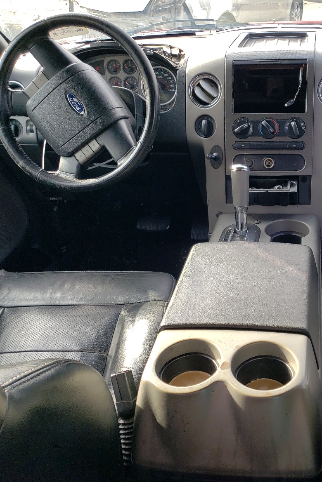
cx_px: 260
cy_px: 235
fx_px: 496
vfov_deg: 51.9
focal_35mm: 37
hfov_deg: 34.8
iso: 50
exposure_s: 1/227
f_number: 1.5
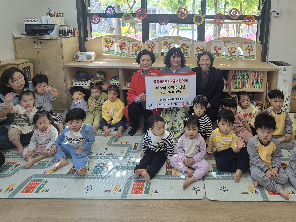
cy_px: 56
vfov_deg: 62.3
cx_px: 184
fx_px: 171
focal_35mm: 20
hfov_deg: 80.3
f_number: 2.2
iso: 64
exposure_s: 1/120
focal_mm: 2.2
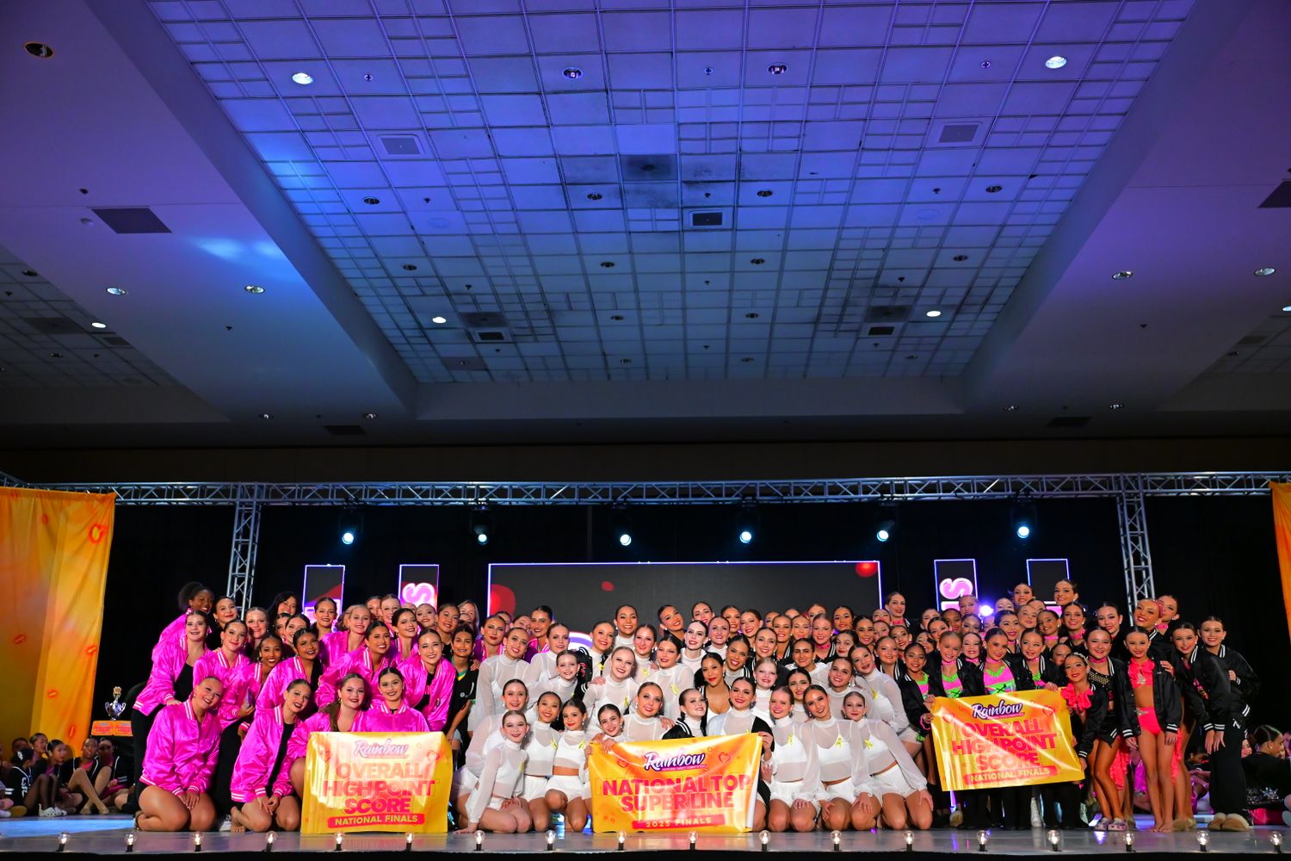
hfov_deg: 55.1
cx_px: 646
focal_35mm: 34
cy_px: 430
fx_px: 1237
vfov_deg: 38.4
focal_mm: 34.5
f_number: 3.2
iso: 4000
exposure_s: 1/800
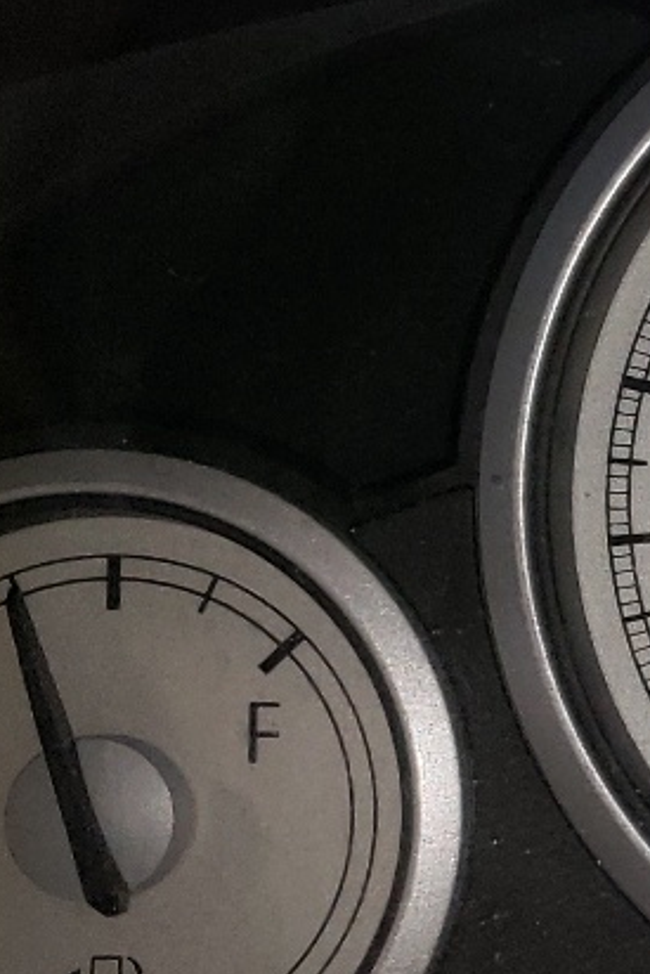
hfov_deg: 10.5
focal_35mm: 105
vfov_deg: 19.4
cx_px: 1744
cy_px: 520
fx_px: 2841
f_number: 1.5
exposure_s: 1/100
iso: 81
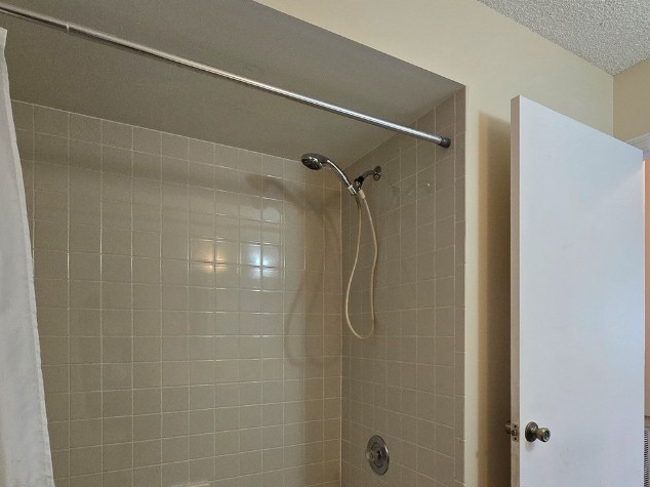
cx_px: 362
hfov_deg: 78.7
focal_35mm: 21
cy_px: 336
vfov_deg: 61.4
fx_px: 394
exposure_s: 1/60
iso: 250
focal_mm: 2.2
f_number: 2.2
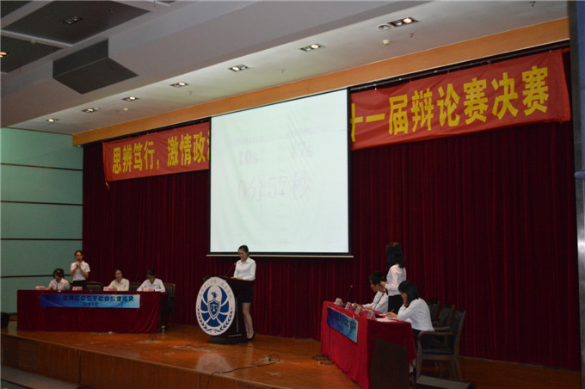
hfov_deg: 46.4
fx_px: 682
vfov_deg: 31.8
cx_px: 292
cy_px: 194
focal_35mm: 42
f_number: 4.5
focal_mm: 28
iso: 2500
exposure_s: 1/60
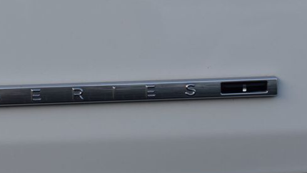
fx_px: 917
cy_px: 82
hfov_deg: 19.0
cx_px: 121
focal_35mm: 113
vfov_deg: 10.7
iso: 400
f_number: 8
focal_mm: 55
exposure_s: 1/60
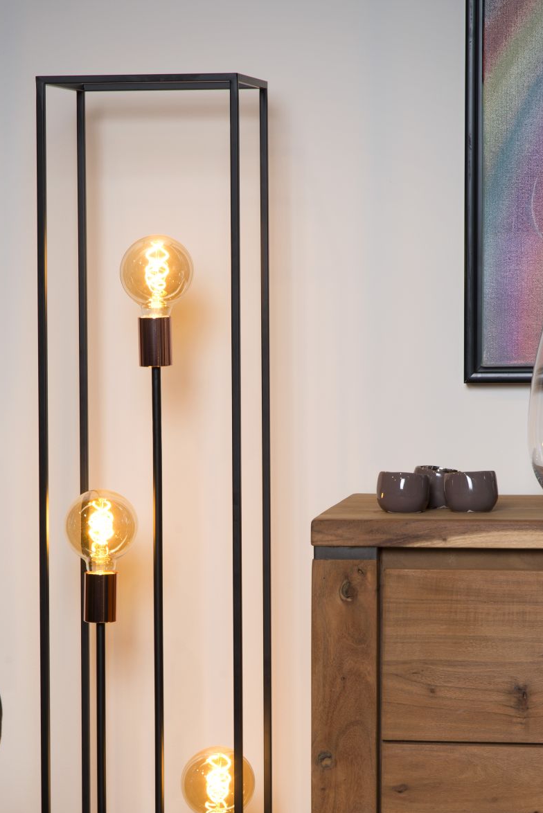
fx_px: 3186
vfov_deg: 14.5
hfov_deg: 9.7
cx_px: 263
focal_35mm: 141
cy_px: 604
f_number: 11
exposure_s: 1/10
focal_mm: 90
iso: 125
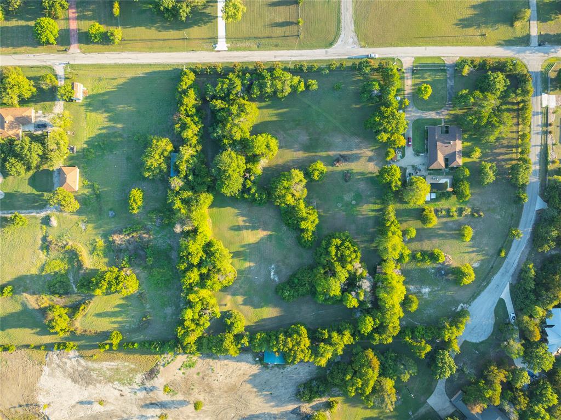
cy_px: 210
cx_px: 280
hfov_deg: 71.6
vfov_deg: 56.7
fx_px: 389
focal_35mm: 24
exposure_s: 1/25
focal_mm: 12.29
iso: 100
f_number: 7.1
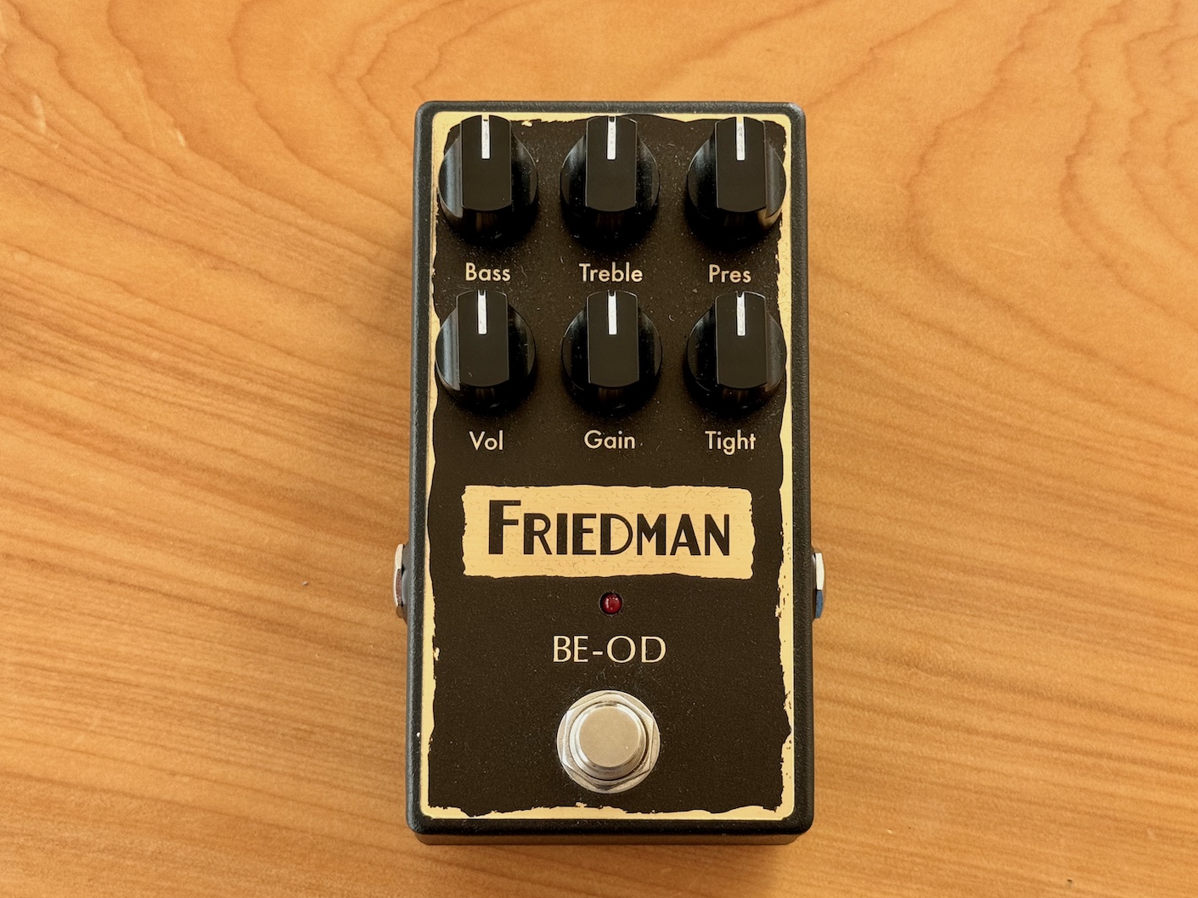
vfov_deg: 29.7
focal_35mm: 49
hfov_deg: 38.9
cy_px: 454
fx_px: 1696
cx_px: 610
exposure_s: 1/315
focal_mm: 6.86
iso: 64
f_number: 1.78
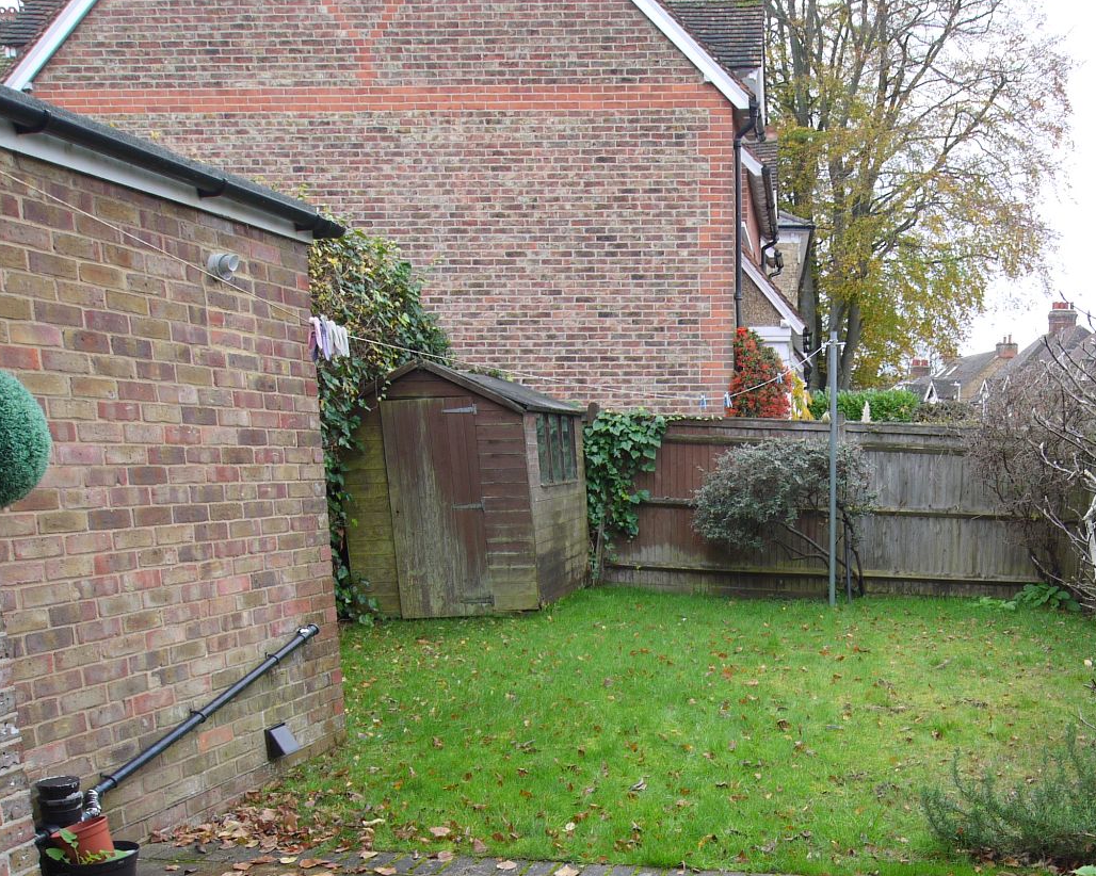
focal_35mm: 35
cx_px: 809
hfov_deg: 49.7
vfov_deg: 40.6
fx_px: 1135
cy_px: 690
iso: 100
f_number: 4
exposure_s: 1/60
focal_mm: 9
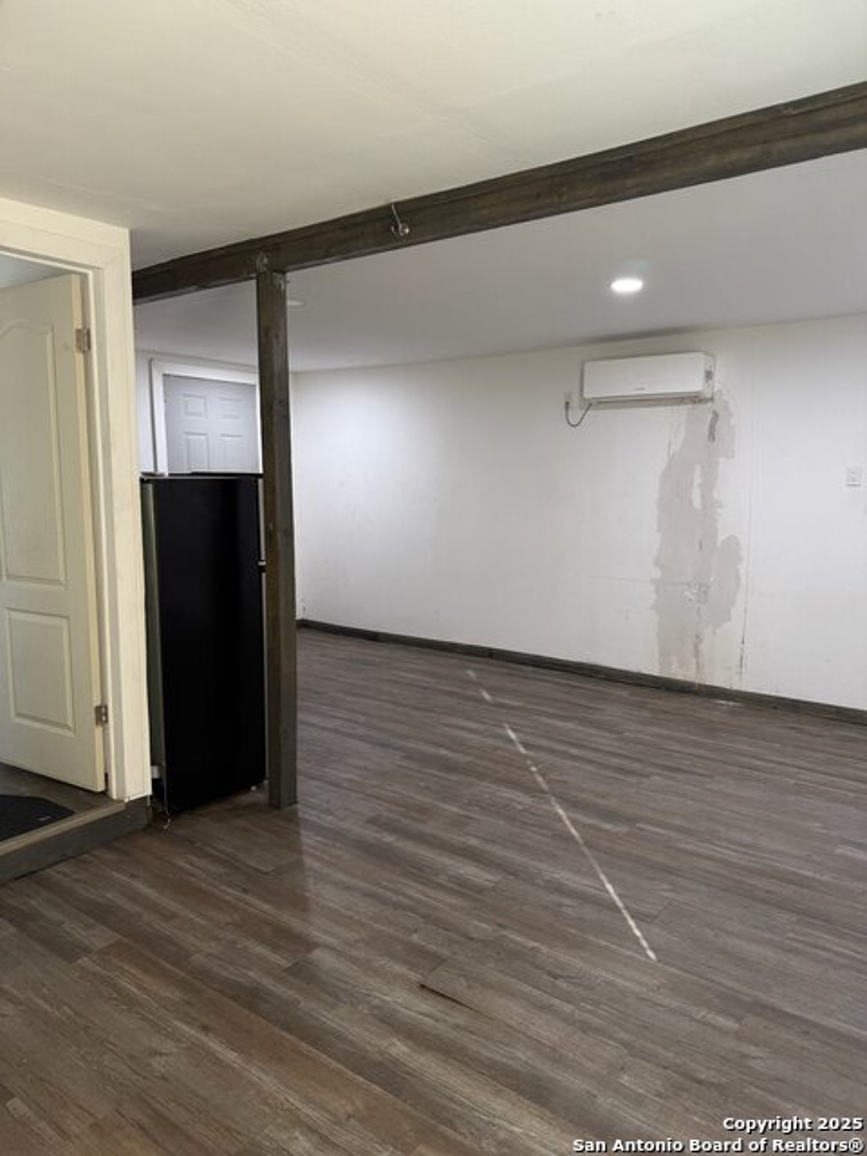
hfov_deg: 56.8
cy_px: 578
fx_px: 801
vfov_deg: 71.6
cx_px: 434
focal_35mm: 24
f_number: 1.78
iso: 125
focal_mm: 6.76
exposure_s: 1/60
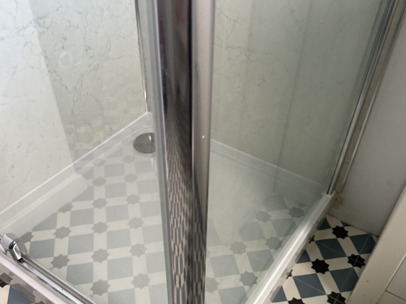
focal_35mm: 33
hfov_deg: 55.4
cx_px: 205
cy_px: 208
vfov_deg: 42.2
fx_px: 387
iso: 250
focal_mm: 6.86
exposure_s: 1/60
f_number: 1.78
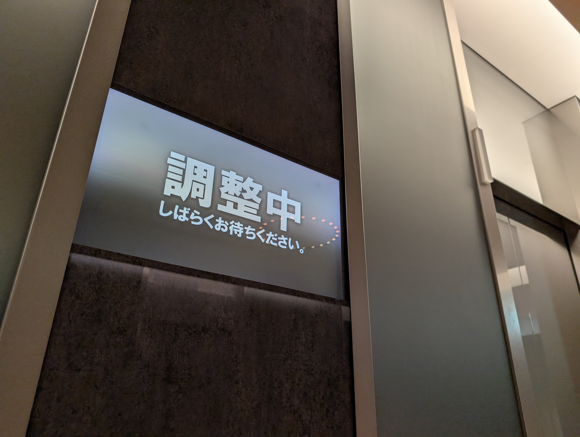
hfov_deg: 71.5
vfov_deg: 56.9
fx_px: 403
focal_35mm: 24
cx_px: 290
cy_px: 218
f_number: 1.68
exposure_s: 1/100
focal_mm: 6.9
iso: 229
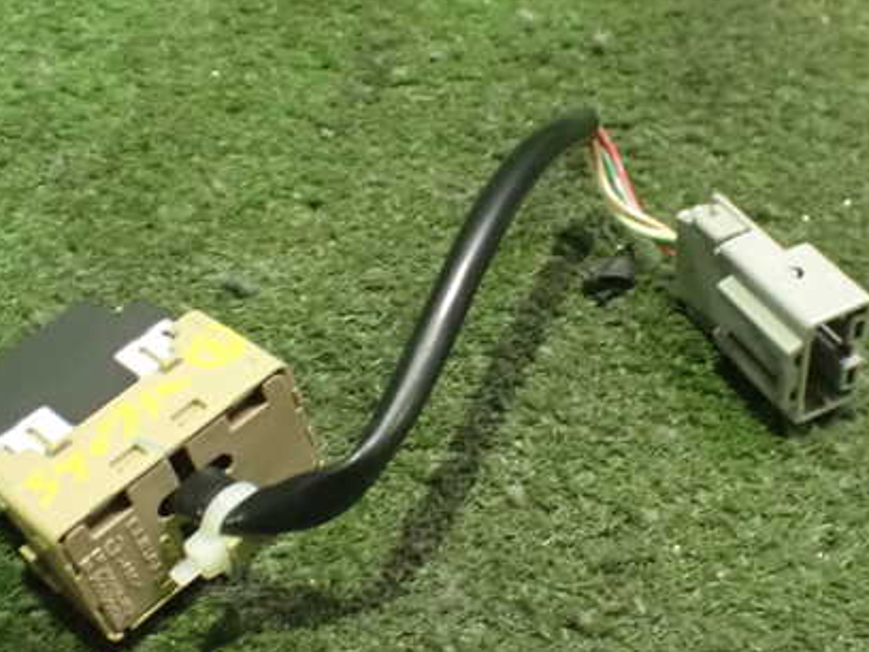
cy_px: 360
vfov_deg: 27.5
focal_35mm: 53
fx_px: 1331
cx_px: 456
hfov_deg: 36.2
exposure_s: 1/25
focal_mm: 6.37
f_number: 2.5
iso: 1600
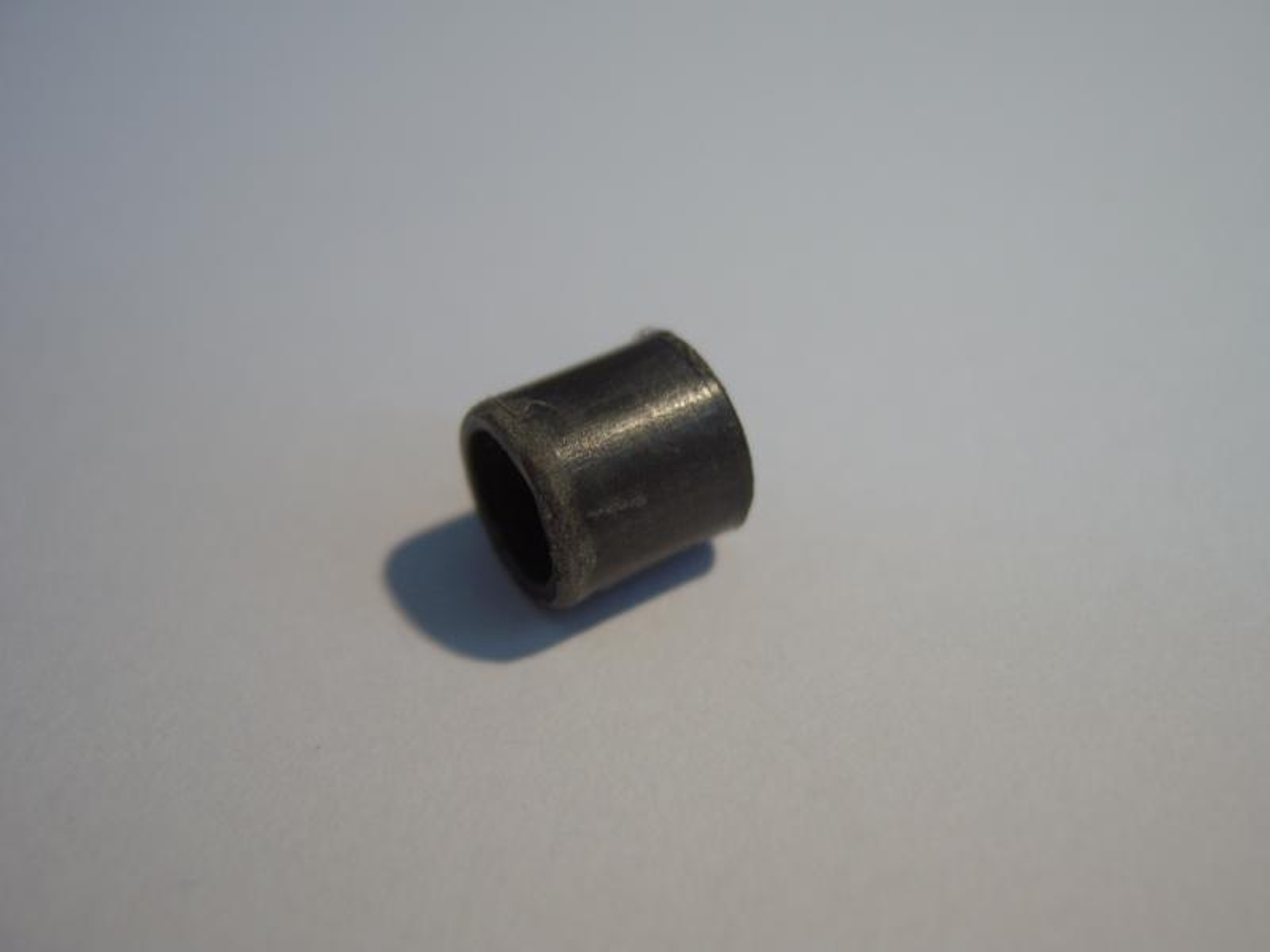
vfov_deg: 45.4
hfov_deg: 58.4
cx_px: 635
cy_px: 476
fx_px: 1137
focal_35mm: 31
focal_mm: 8.13
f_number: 2.7
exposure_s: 1/30
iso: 100
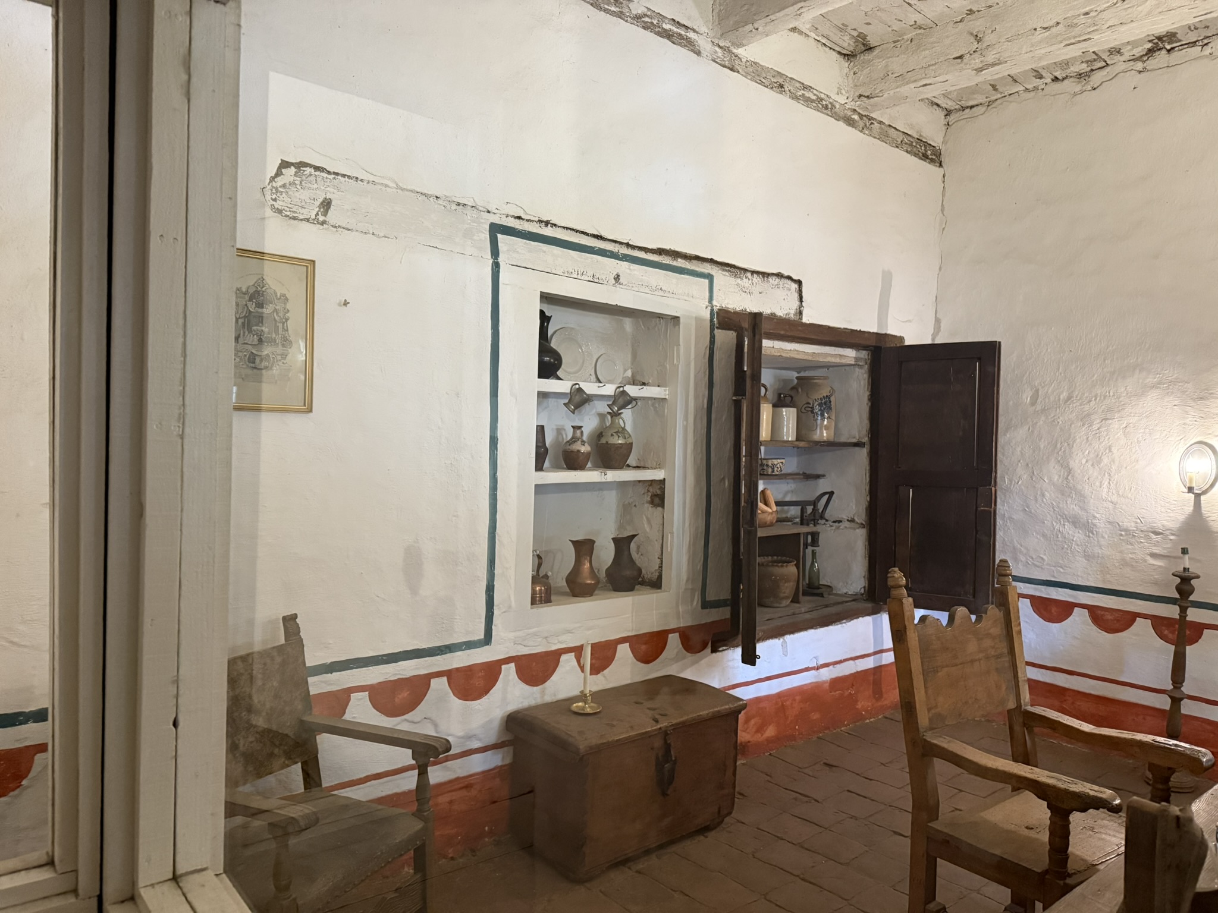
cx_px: 609
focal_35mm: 24
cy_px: 456
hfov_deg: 71.6
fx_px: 844
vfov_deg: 56.8
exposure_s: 1/60
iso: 800
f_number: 1.78
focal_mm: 6.76
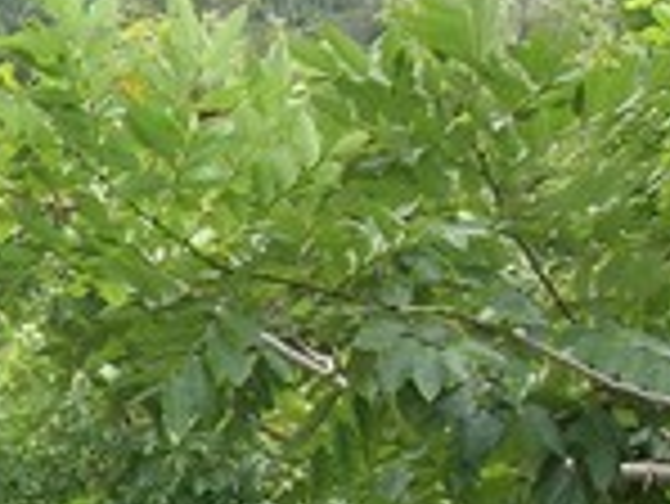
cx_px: -562
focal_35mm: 163
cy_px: 801
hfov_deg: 11.2
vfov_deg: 8.9
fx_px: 3157
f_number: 4.8
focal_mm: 7.8
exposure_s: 1/210
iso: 78
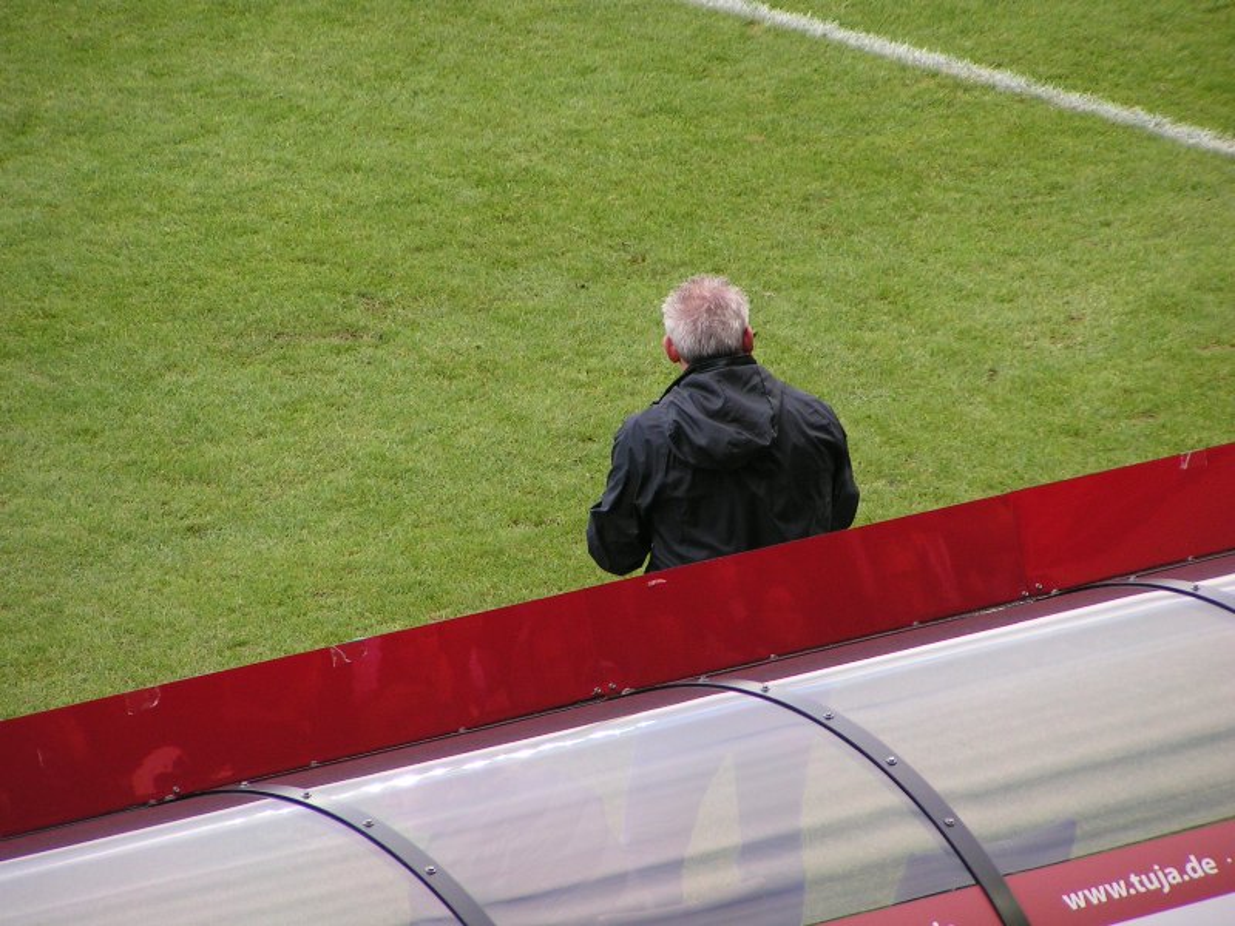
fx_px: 10596
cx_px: 618
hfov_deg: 6.7
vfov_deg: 5.0
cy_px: 463
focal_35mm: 297
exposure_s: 1/400
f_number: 3.5
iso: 100
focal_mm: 45.4
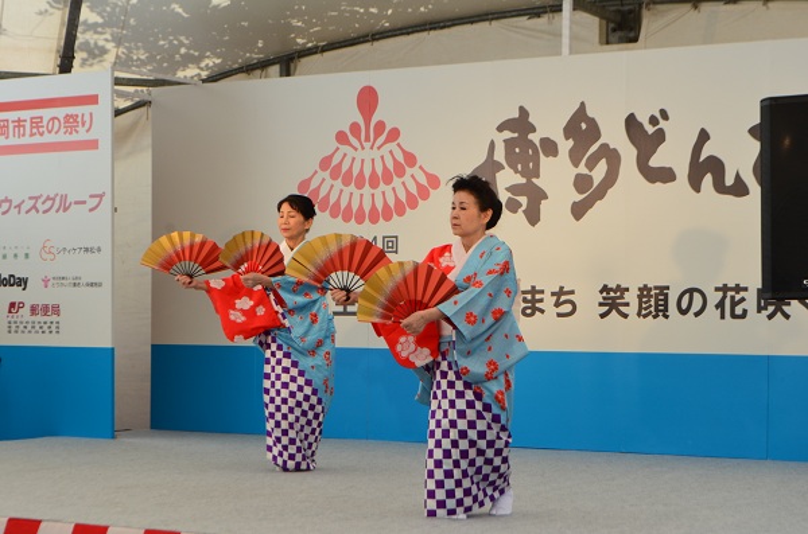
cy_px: 267
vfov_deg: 16.5
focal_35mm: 82
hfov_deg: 24.7
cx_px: 404
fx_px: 1847
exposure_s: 1/250
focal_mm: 55
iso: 400
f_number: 10
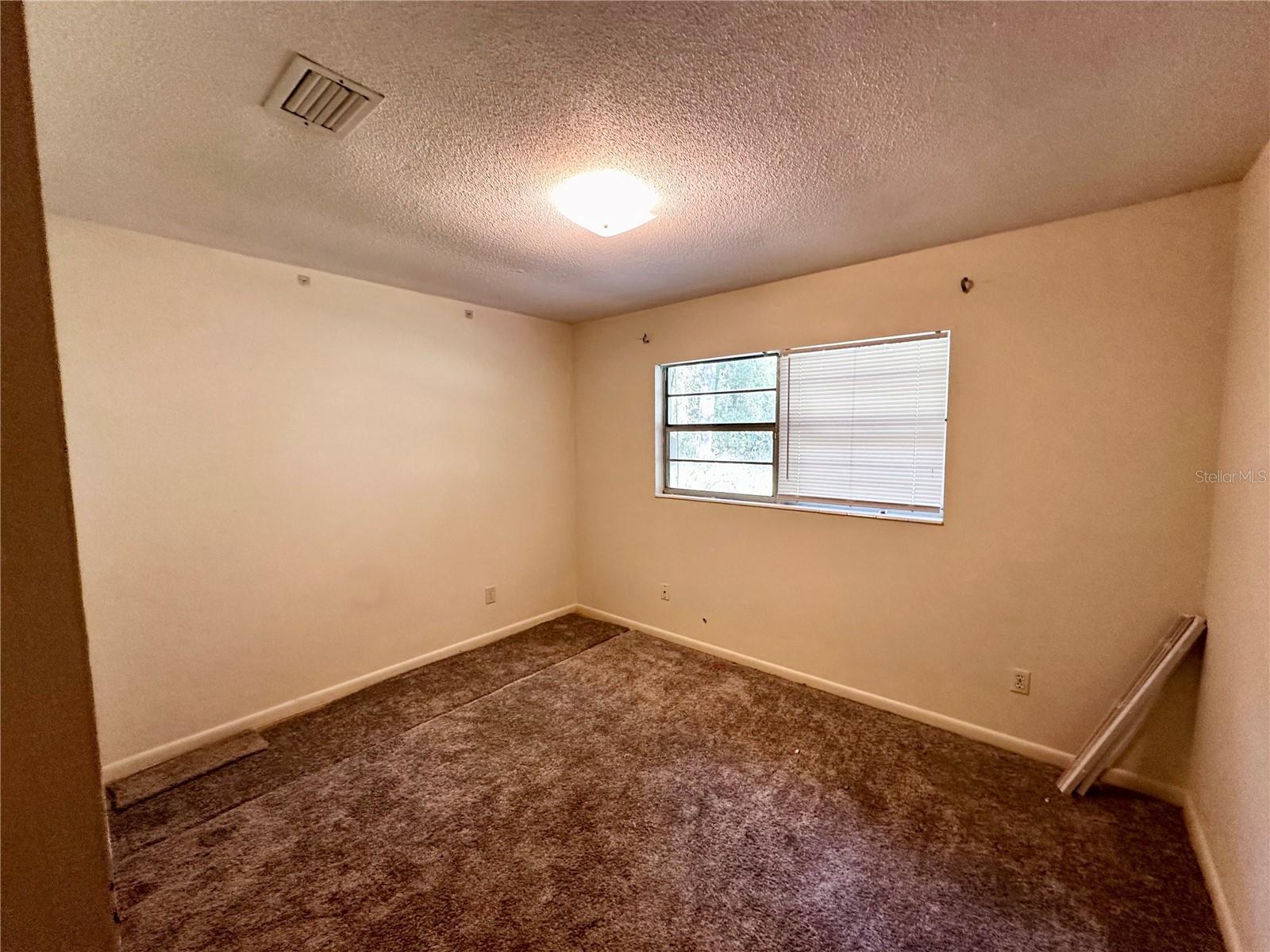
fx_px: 514
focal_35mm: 14
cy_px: 476
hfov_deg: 102.1
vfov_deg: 85.7
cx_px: 635
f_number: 2.2
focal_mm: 2.22
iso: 160
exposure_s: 1/60
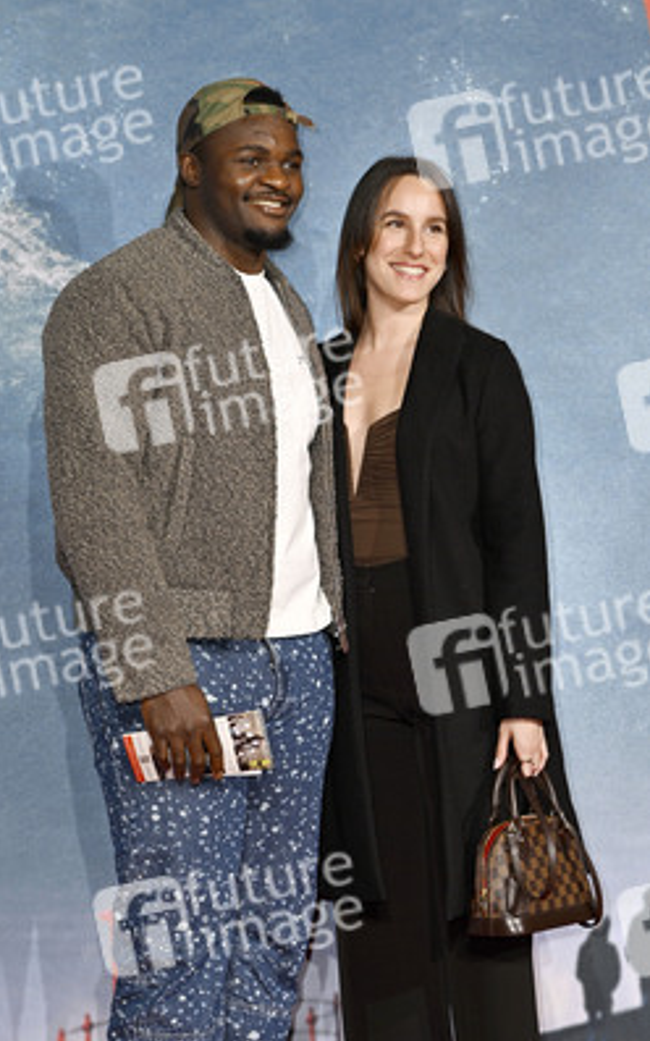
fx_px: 2183
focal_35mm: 77
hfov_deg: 16.9
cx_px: 304
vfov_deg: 26.8
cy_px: 522
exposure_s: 1/200
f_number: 4
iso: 100
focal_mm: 75
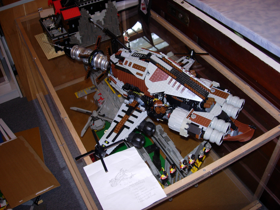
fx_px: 307
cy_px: 105
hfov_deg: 49.0
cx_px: 140
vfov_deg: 37.7
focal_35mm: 38
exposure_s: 1/64
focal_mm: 7.8
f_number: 2.8
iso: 79
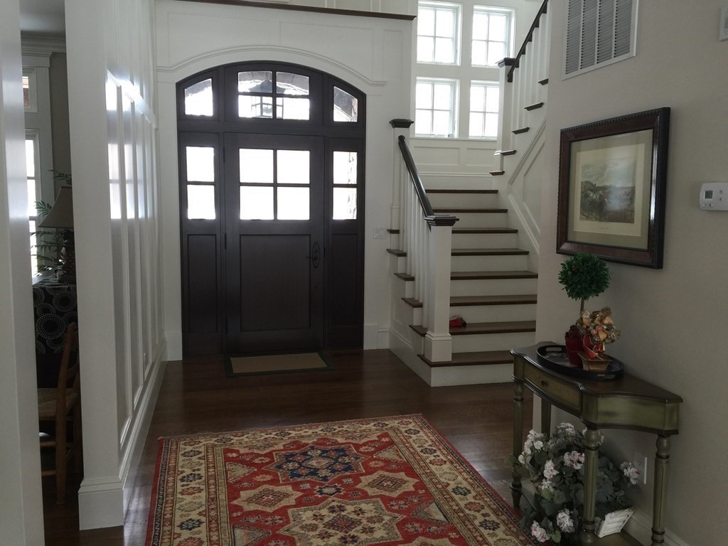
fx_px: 610
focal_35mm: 29
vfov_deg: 48.2
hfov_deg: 61.7
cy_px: 273
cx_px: 364
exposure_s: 1/40
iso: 32
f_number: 2.2
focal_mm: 4.15
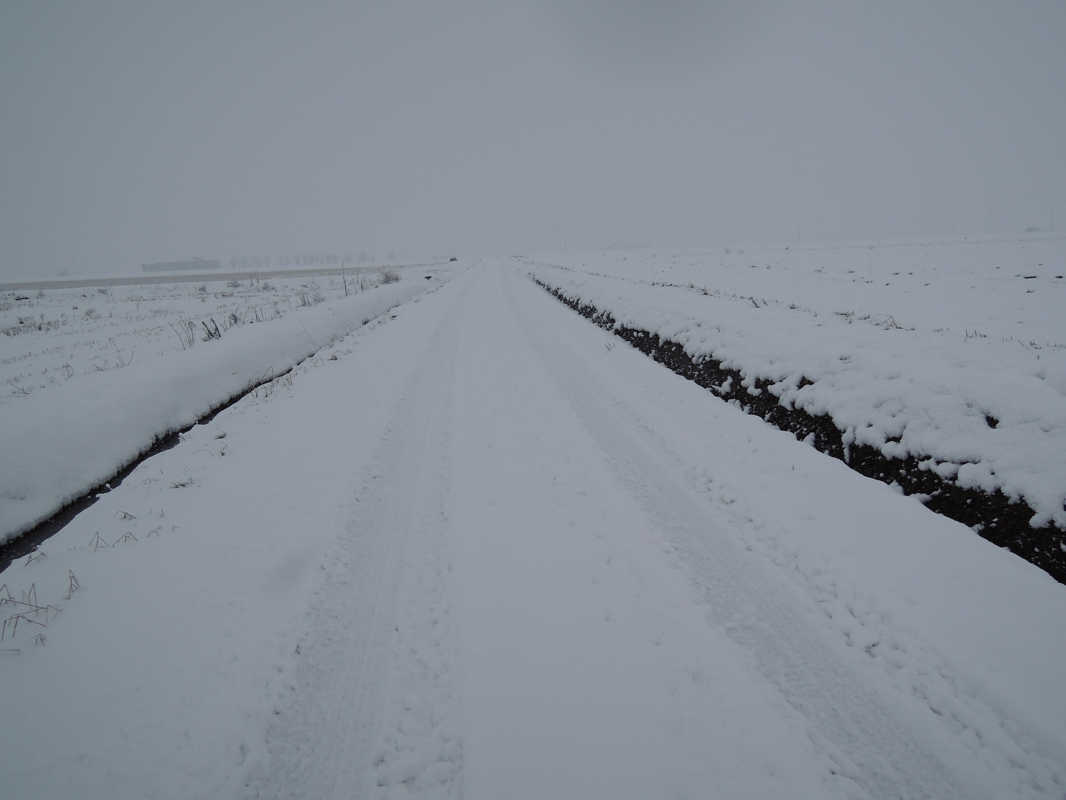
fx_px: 739
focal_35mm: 24
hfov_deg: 71.6
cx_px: 533
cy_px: 400
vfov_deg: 56.8
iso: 100
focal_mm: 4.3
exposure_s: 1/640
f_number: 2.8
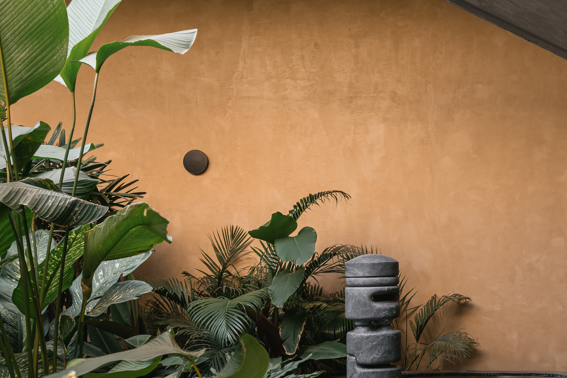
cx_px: 495
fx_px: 992
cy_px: 207
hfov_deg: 30.7
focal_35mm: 63
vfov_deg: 21.6
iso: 100
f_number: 10
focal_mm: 30
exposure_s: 1/2.5
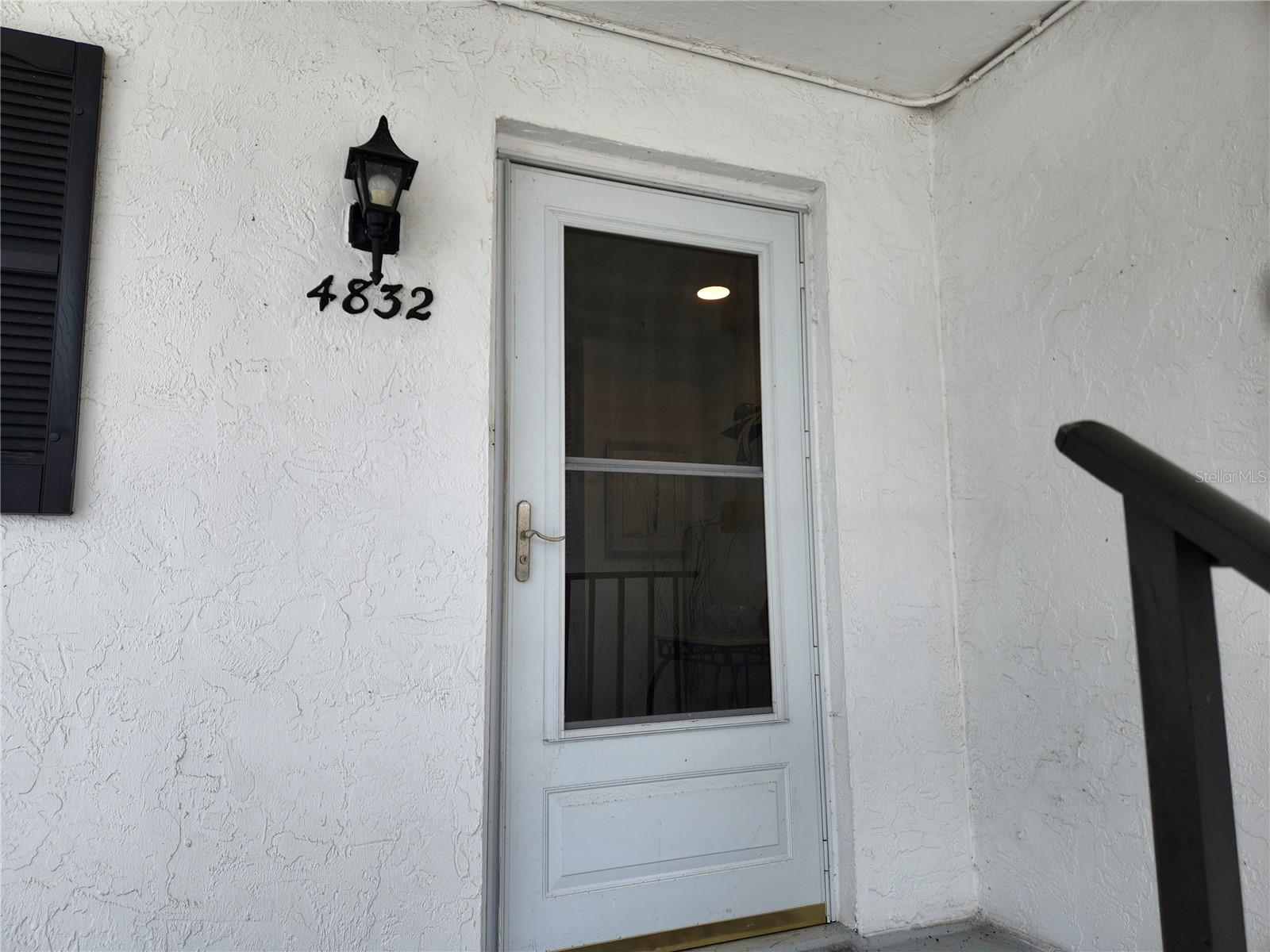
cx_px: 635
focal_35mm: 23
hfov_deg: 73.9
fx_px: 844
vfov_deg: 58.9
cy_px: 476
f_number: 1.8
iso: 20
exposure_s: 1/550
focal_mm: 5.4
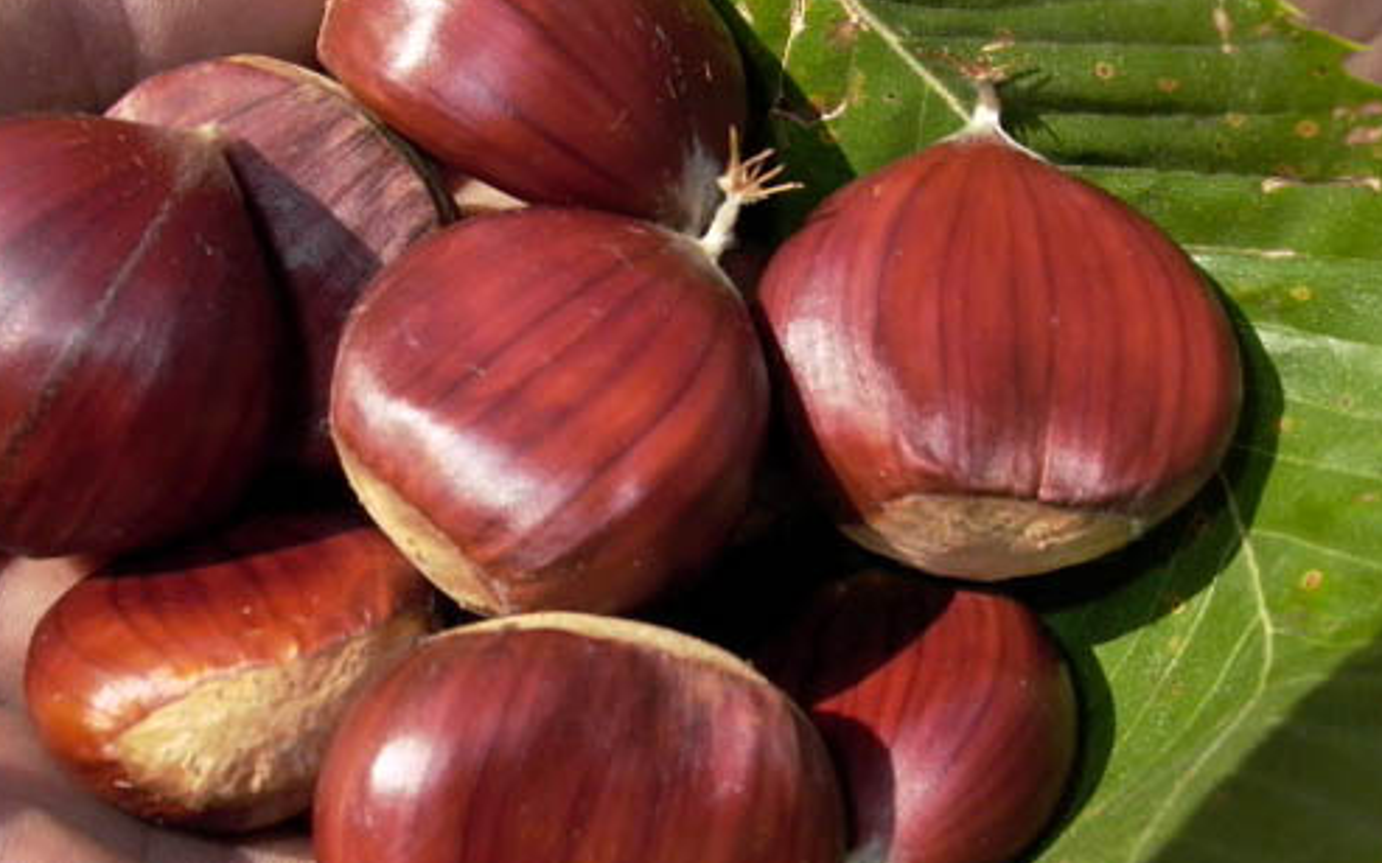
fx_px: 1845
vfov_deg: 26.3
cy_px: 482
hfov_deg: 41.0
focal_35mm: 49
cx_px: 622
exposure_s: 1/652
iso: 100
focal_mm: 8.19
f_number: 4.79
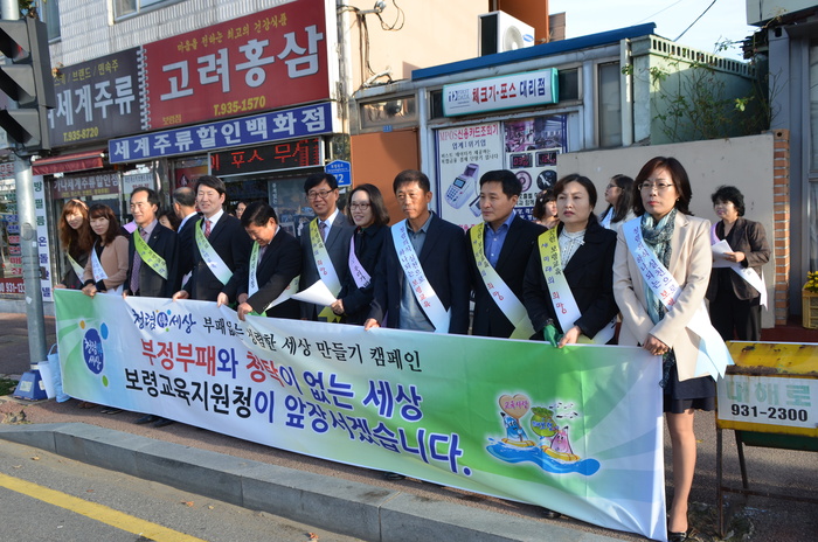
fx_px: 714
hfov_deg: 59.6
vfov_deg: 41.6
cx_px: 409
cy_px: 271
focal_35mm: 32
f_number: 7.1
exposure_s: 1/200
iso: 200
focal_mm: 21
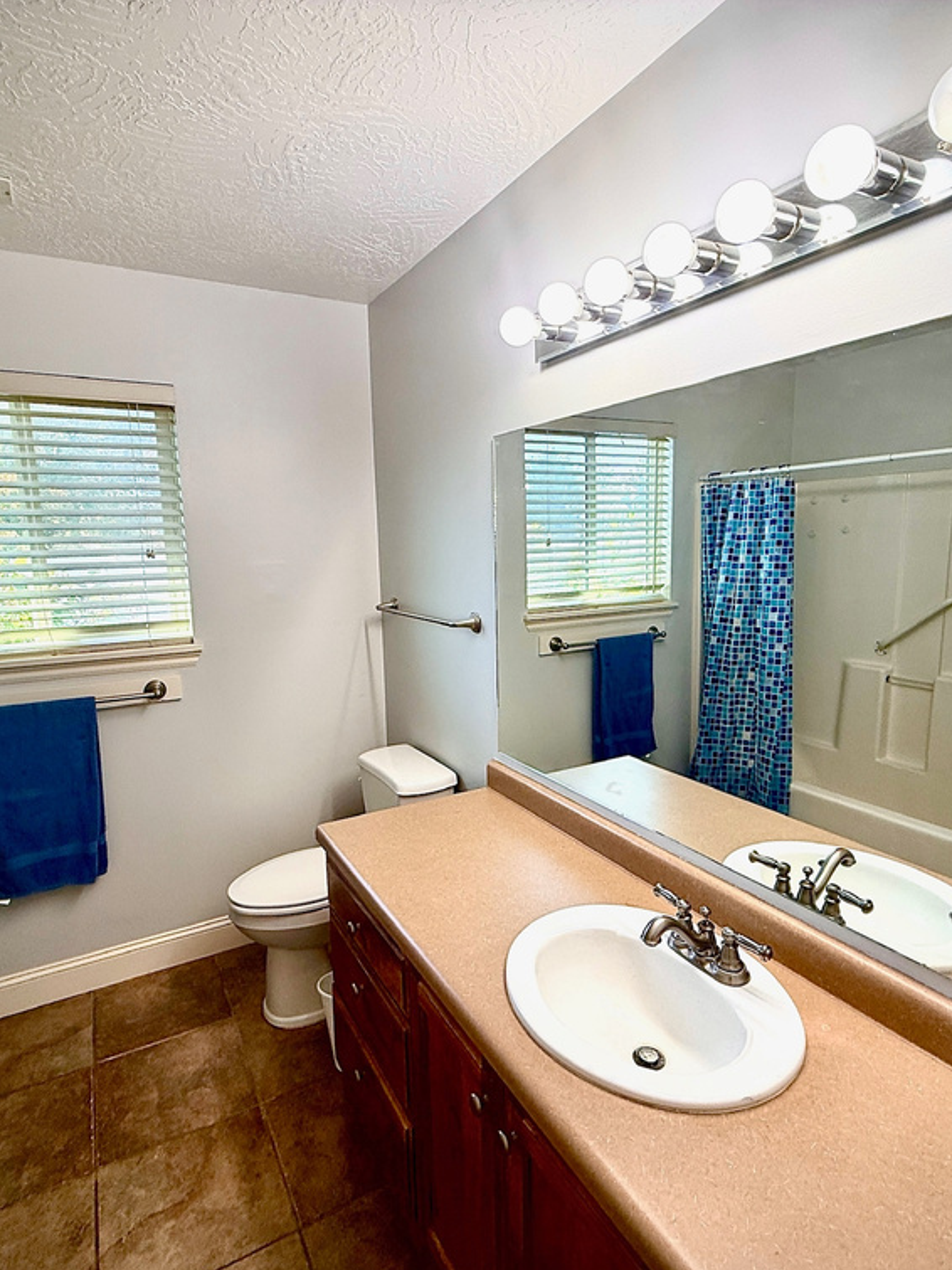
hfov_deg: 68.7
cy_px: 644
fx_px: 697
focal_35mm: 19
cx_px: 471
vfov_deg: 84.7
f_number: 2.2
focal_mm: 2.22
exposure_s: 1/120
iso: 80
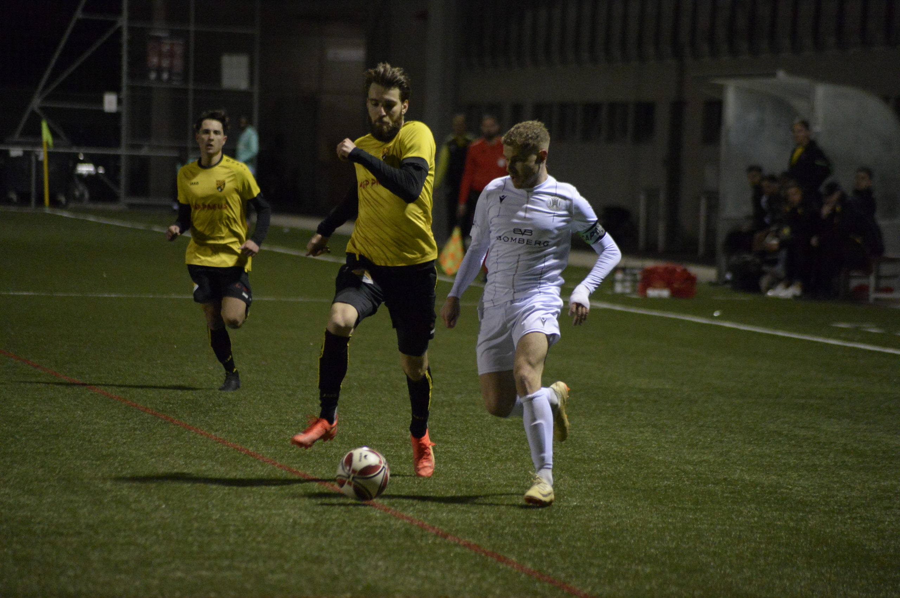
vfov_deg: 6.0
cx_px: 450
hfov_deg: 9.0
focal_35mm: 230
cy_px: 299
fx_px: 5744
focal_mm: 230
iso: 12800
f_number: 5
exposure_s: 1/640
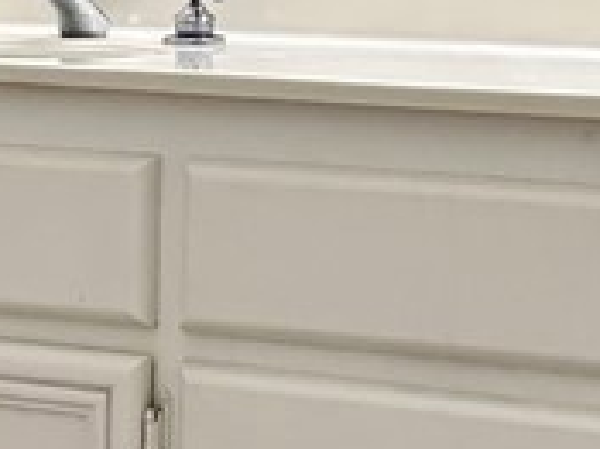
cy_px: -137
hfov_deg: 13.0
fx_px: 2633
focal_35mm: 152
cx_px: 285
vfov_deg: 9.6
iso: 64
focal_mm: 5.7
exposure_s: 1/155
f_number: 1.5
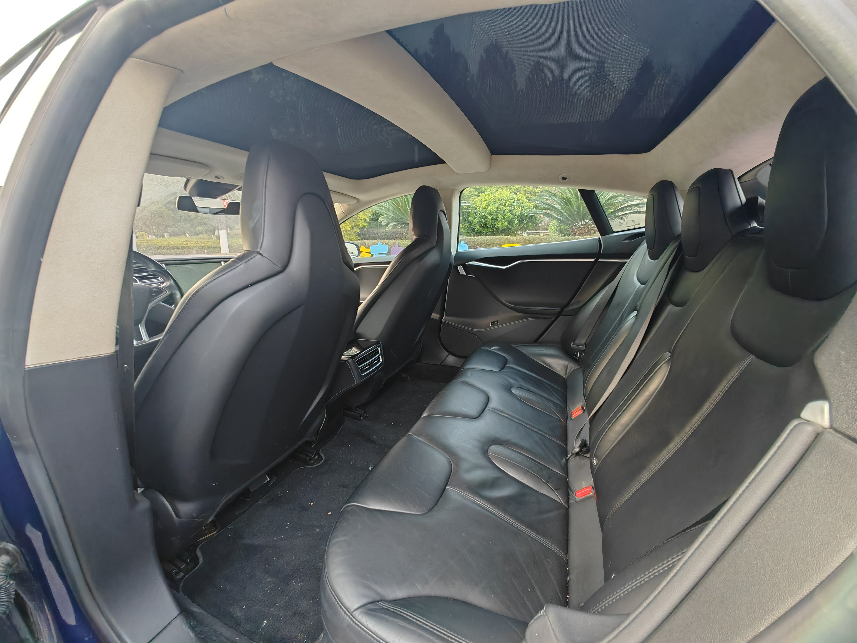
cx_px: 428
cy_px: 322
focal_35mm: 13
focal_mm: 1.82
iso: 200
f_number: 2
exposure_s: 1/48
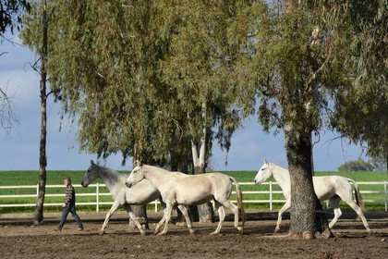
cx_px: 194
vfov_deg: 6.9
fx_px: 2155
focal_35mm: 200
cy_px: 130
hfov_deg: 10.3
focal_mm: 200
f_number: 11
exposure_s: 1/640
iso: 400
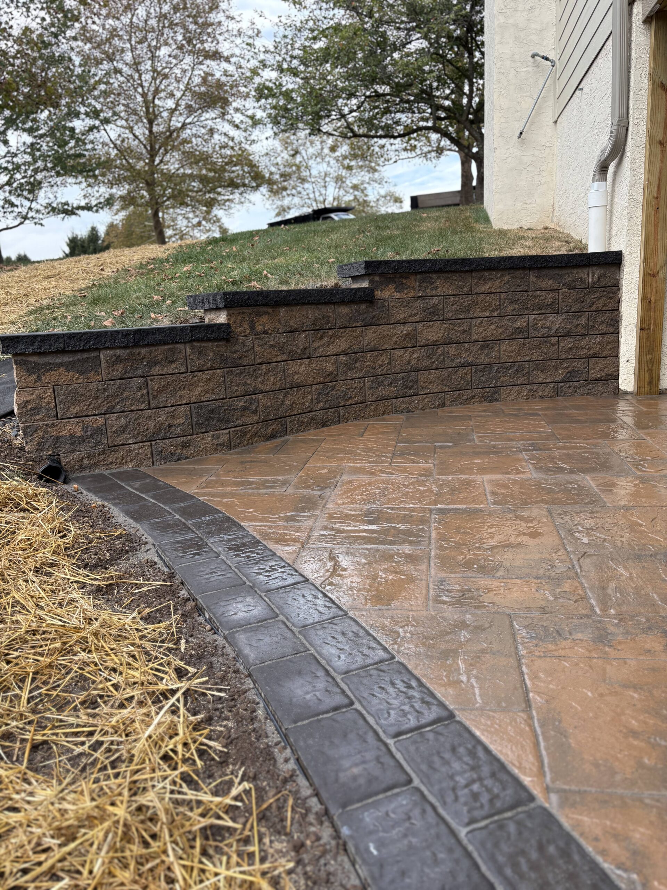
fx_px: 668
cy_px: 445
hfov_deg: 53.1
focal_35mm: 26
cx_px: 334
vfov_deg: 67.3
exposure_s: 1/708
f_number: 1.6
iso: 64
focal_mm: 5.96
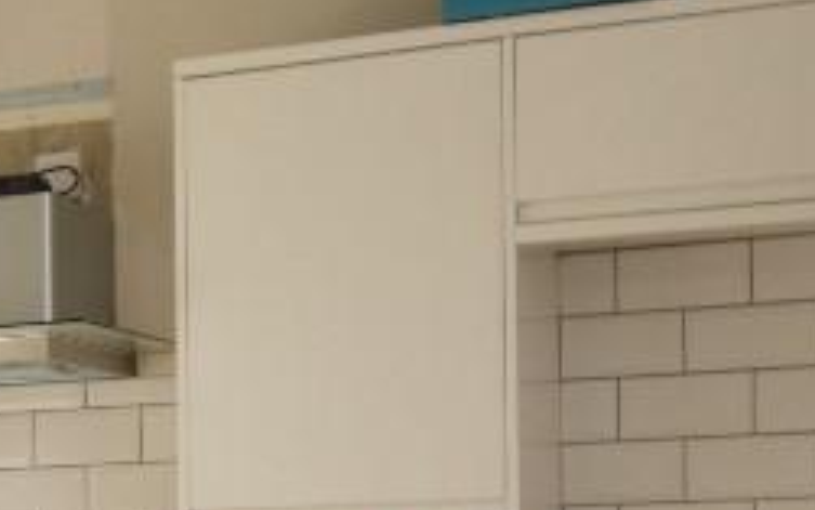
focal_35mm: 106
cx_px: -208
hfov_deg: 18.4
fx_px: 2357
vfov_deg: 12.0
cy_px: 629
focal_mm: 17
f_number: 3.5
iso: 450
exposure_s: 1/200
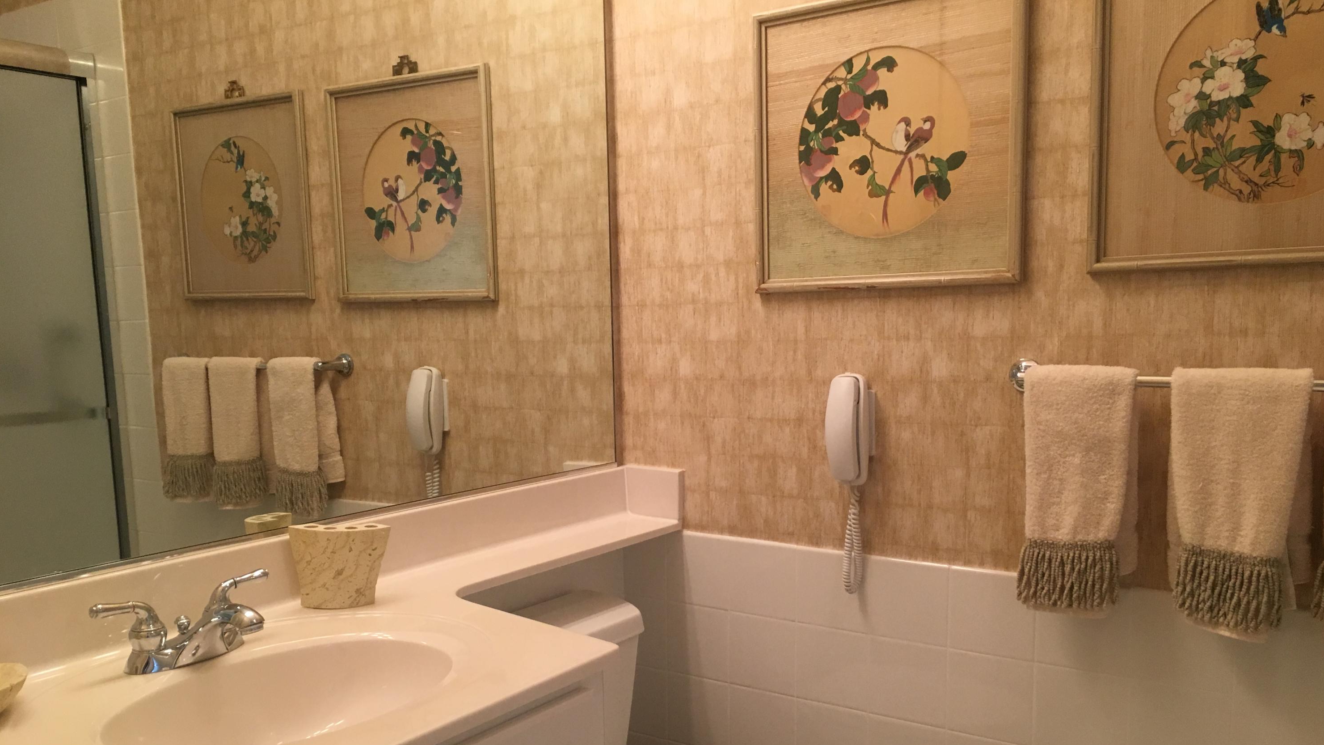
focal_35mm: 32
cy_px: 474
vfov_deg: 36.4
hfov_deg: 61.0
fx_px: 1123
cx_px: 669
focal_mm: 4.15
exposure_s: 1/30
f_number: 2.2
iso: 80
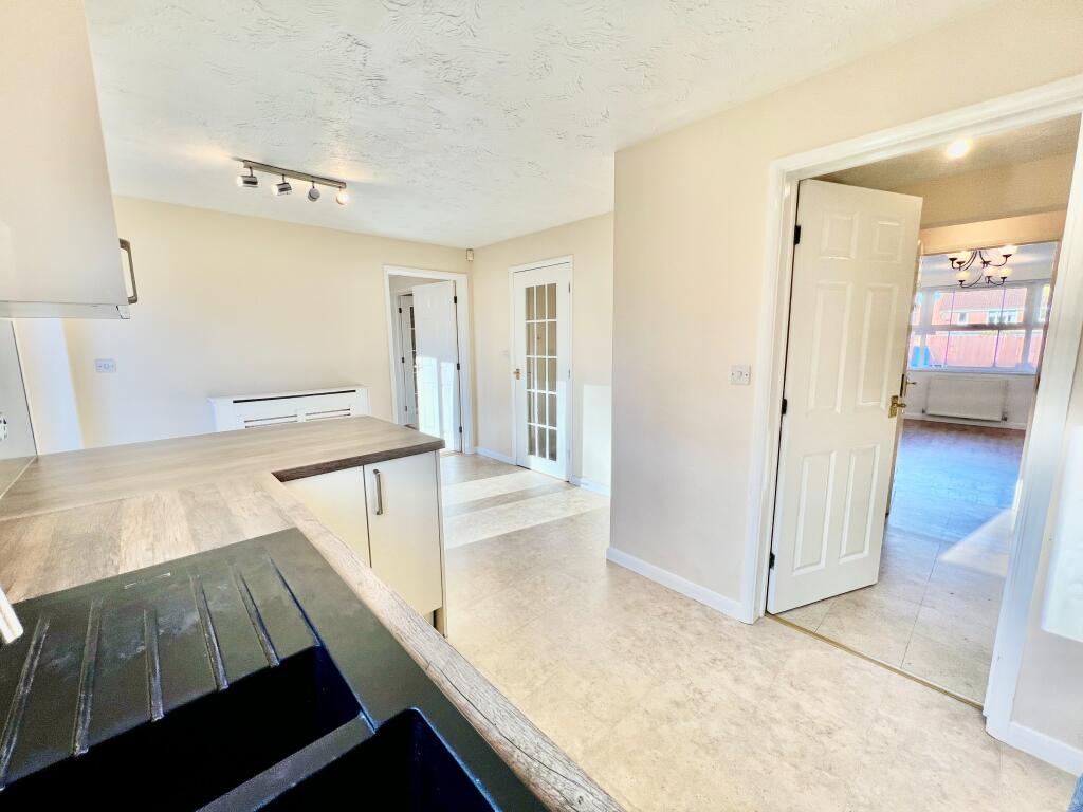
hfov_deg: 106.2
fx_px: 407
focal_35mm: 13
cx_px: 542
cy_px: 406
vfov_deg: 89.9
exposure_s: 1/244
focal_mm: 1.57
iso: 32
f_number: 1.8
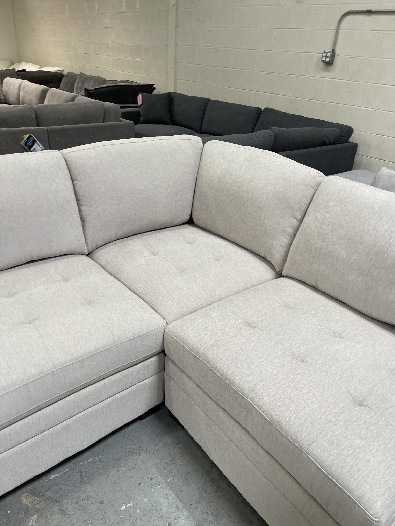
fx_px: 380
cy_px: 263
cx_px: 198
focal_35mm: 25
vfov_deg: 69.4
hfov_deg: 54.9
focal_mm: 5.1
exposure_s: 1/120
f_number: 1.6
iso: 100
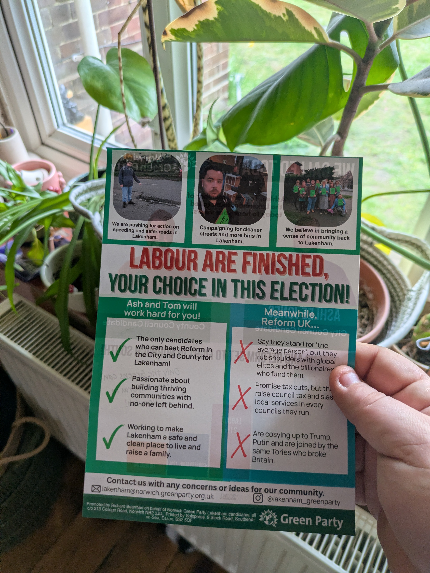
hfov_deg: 54.9
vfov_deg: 69.4
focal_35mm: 25
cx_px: 215
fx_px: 414
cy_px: 286
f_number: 1.89
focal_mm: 5.43
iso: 124
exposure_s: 1/100
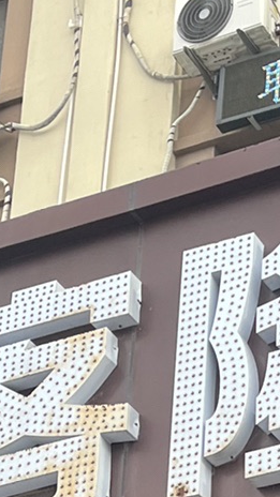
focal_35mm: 122
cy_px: 736
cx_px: 484
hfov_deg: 9.5
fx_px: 1610
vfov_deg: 16.1
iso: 50
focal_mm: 5.1
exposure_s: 1/558
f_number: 1.6
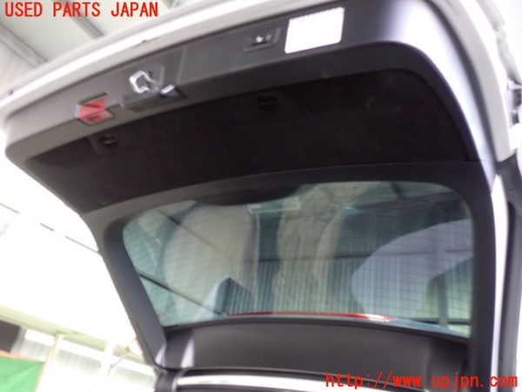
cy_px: 196
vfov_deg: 46.8
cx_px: 261
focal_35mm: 30
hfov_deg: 60.0
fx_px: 452
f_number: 2.3
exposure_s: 1/8
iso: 1250
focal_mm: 5.4
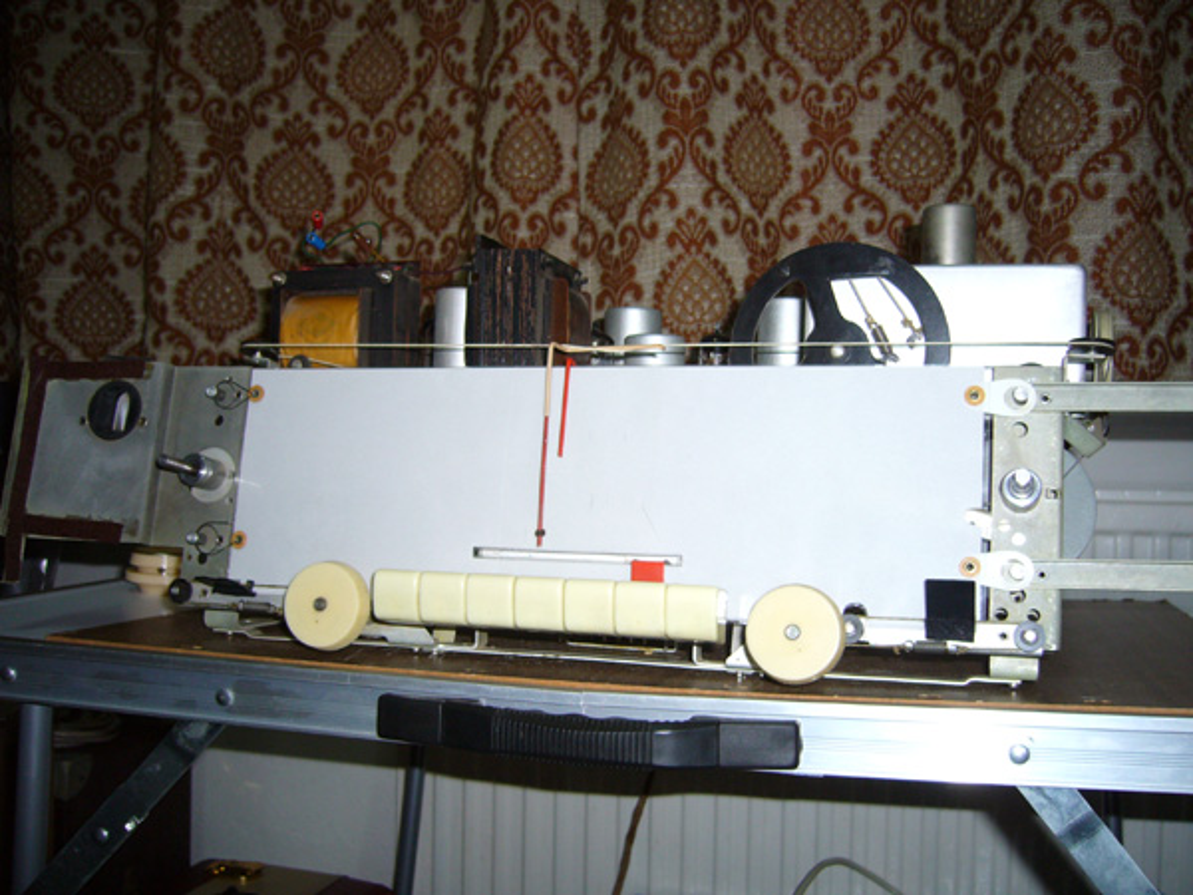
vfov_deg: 40.7
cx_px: 596
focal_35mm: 35
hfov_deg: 52.6
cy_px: 448
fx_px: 1206
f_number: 2.8
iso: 100
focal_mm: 5.8
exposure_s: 1/30
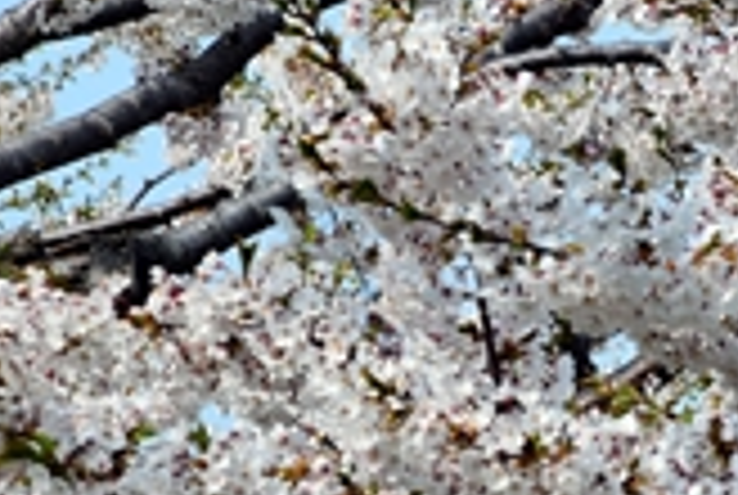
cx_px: 1683
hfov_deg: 3.5
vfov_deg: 2.4
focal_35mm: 585
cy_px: 914
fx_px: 12014
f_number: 10
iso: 200
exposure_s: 1/400
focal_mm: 120
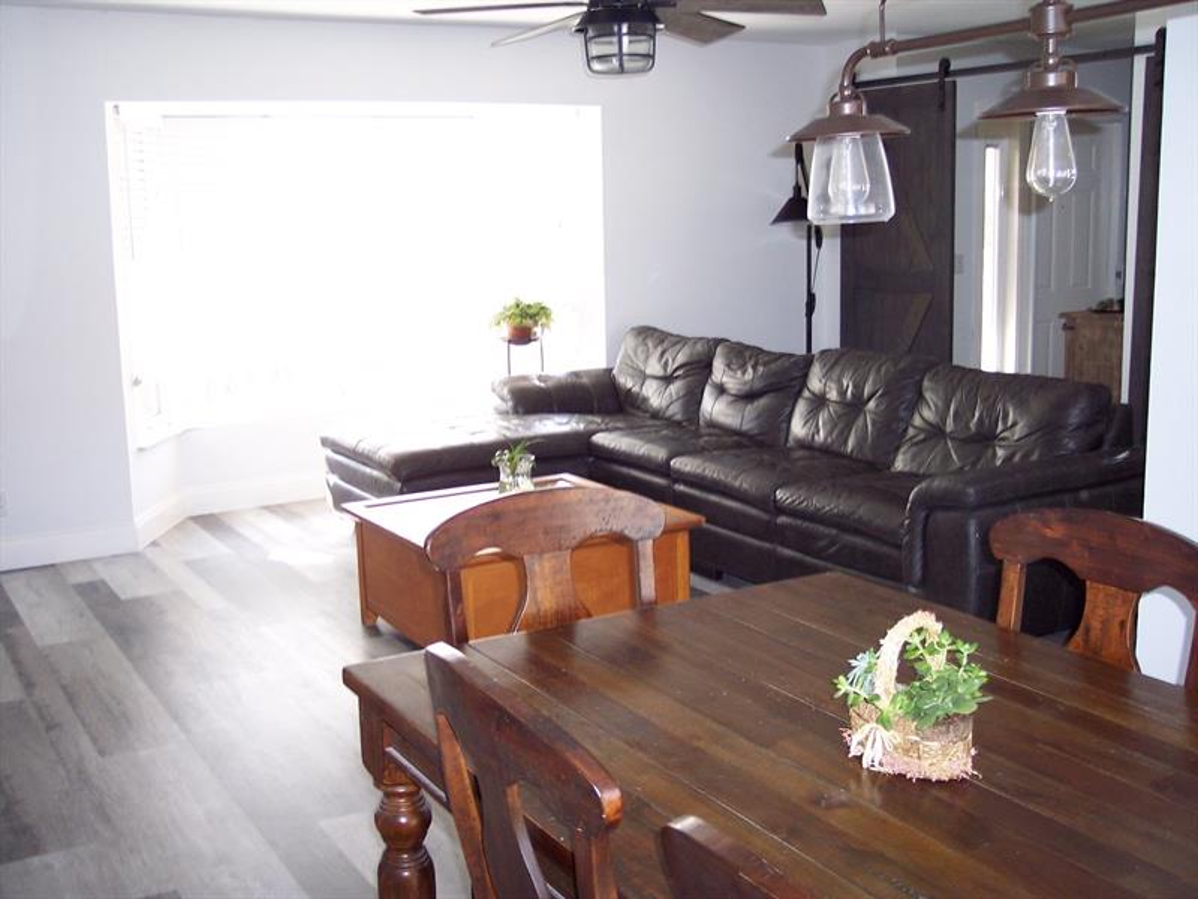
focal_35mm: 39
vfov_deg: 36.8
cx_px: 599
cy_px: 450
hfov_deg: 47.9
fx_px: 1350
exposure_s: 1/60
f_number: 2.8
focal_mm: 8
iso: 140
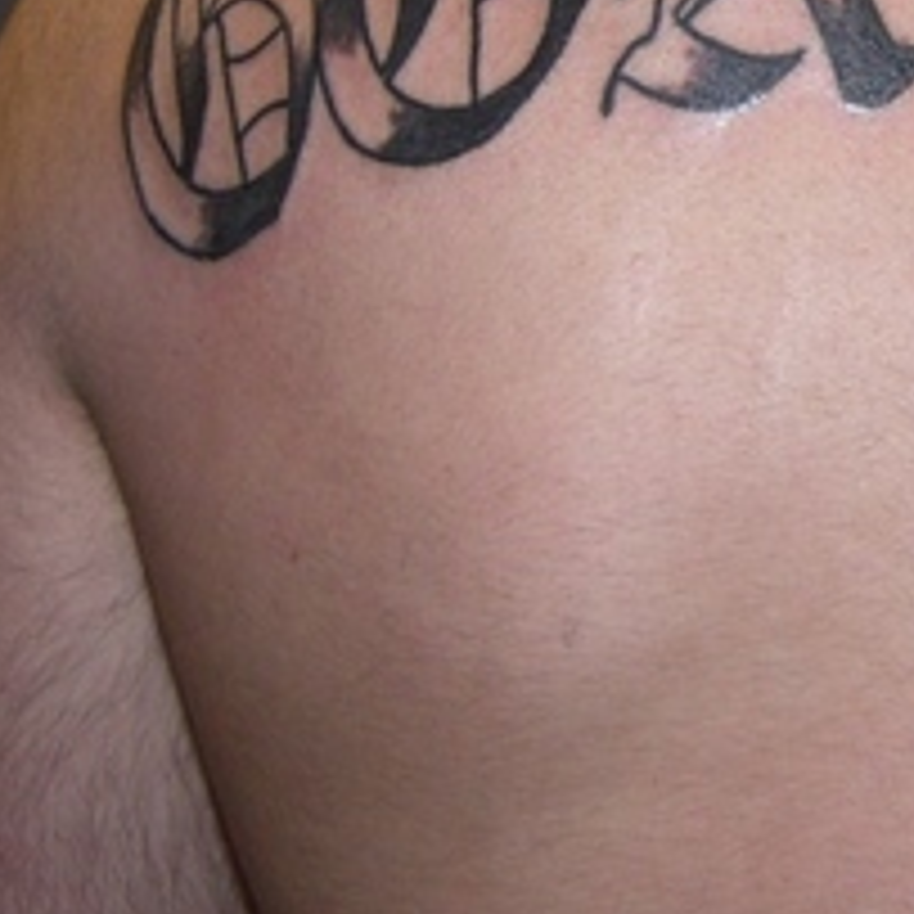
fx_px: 3167
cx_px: 1135
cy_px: -59
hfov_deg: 15.7
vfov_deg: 16.0
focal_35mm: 106
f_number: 2.7
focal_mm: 6.2
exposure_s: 1/60
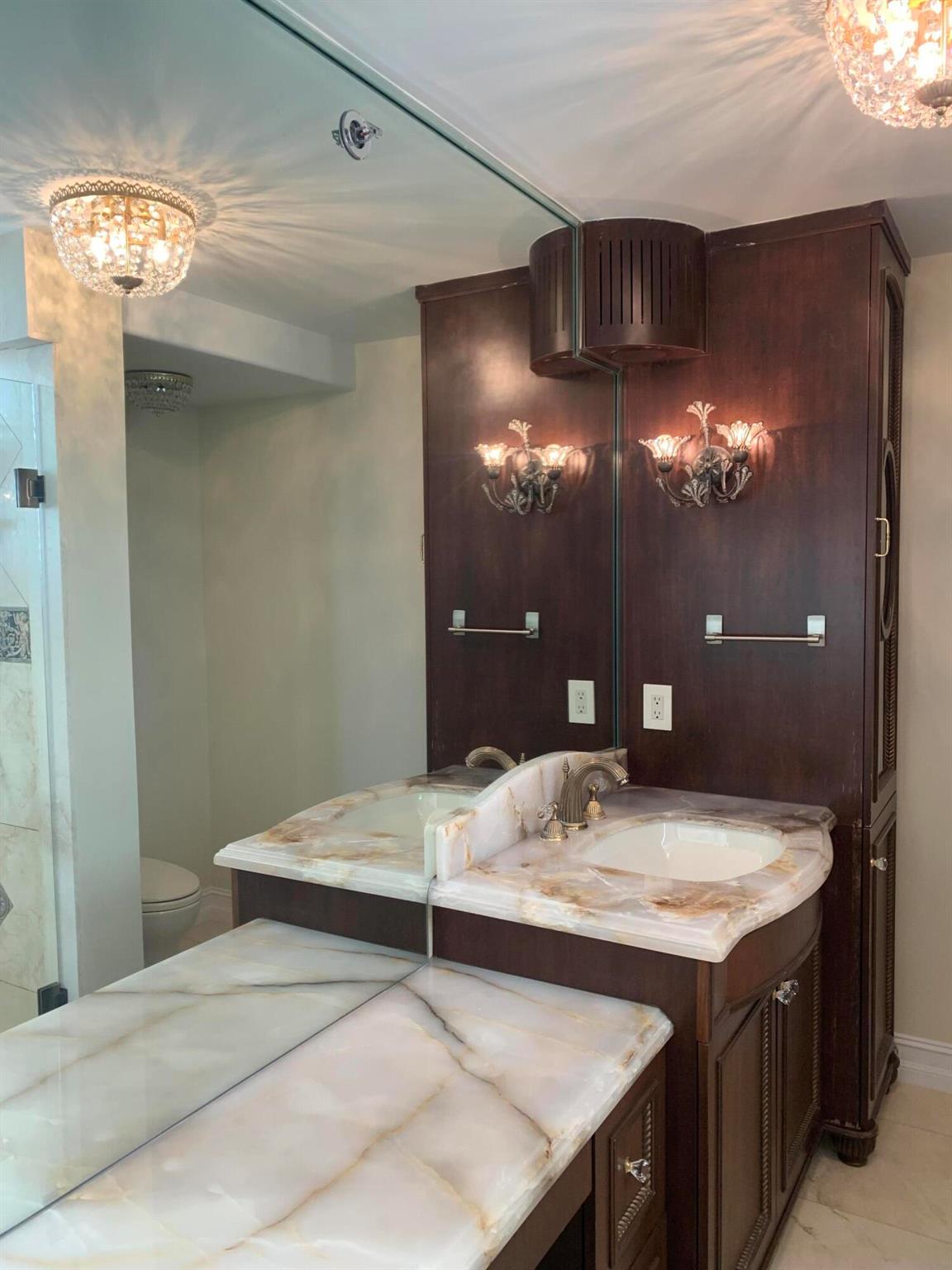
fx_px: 953
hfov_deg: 53.1
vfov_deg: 67.3
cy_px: 635
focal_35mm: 26
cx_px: 476
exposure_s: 1/60
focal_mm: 4.25
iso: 64
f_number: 1.8
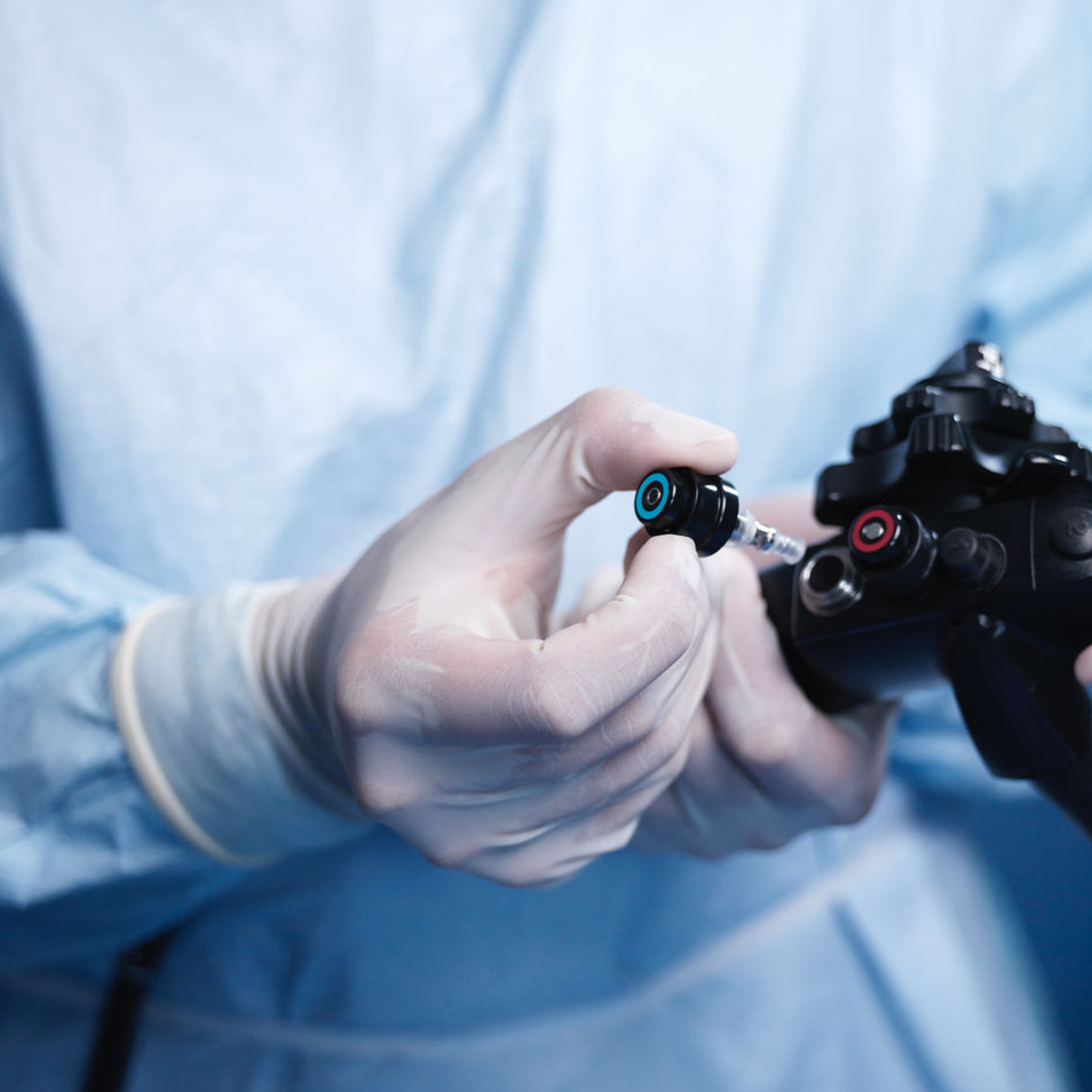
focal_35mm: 102
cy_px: 545
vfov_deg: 17.1
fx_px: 3640
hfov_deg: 17.0
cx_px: 672
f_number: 4.8
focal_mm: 110
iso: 1600
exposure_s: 1/180
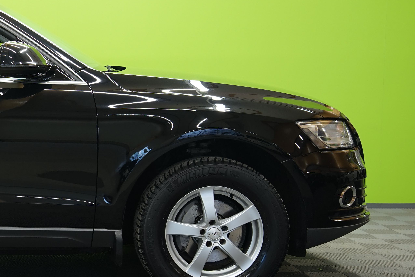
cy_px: 168
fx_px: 1222
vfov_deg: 12.9
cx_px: -72
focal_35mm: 106
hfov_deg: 18.4
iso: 500
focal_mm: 45
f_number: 4.5
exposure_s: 1/15
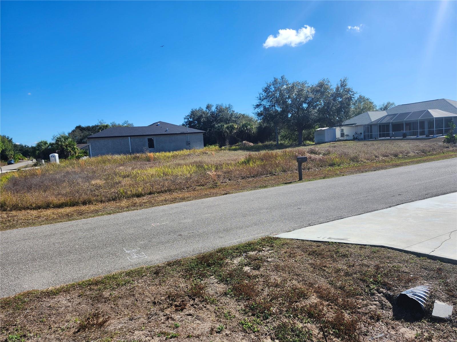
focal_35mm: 23
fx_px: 304
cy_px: 171
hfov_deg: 73.9
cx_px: 228
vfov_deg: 58.9
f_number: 1.8
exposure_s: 1/1695
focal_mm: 5.54
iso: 25
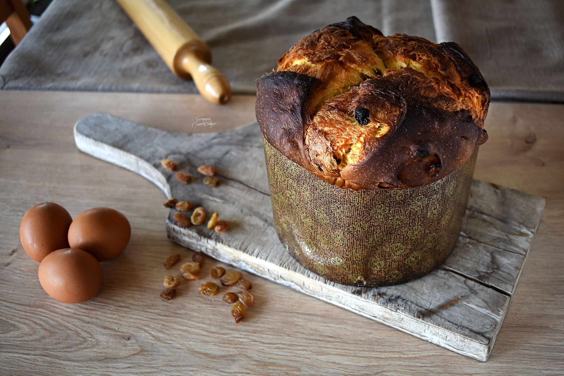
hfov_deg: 45.0
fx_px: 681
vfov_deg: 30.8
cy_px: 188
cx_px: 282
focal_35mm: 44
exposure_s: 1/6
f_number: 4.2
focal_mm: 29
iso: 100
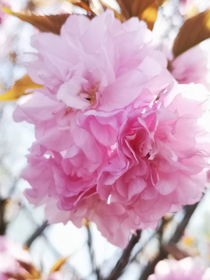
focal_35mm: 47
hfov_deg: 30.9
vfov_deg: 40.4
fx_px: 380
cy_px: 140
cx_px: 105
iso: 320
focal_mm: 4.75
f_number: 1.8
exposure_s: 1/4000
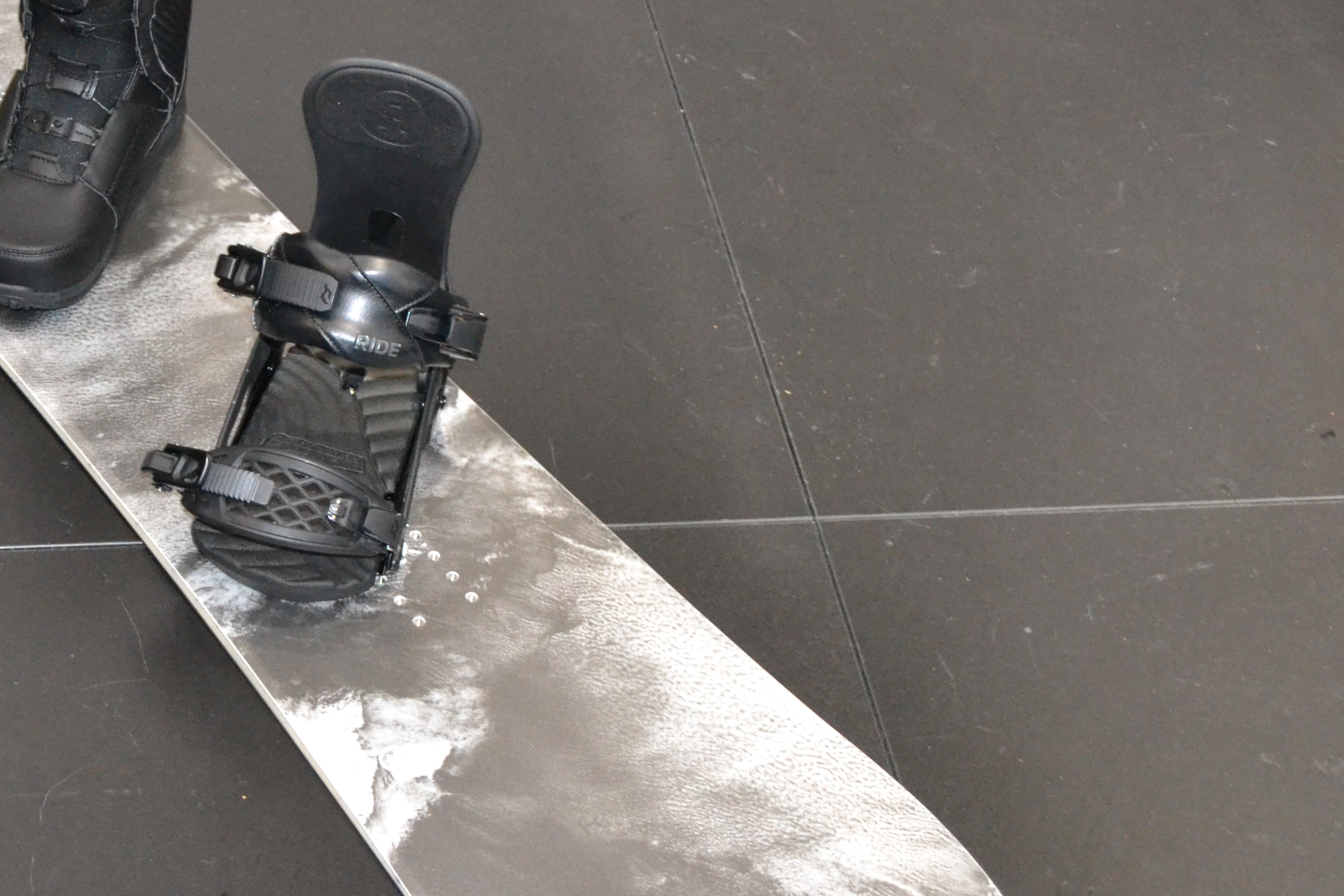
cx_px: 276
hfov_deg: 25.9
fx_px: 2874
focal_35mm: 77
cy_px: 447
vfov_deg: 17.7
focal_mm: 26
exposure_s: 1/60
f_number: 4.2
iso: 2200
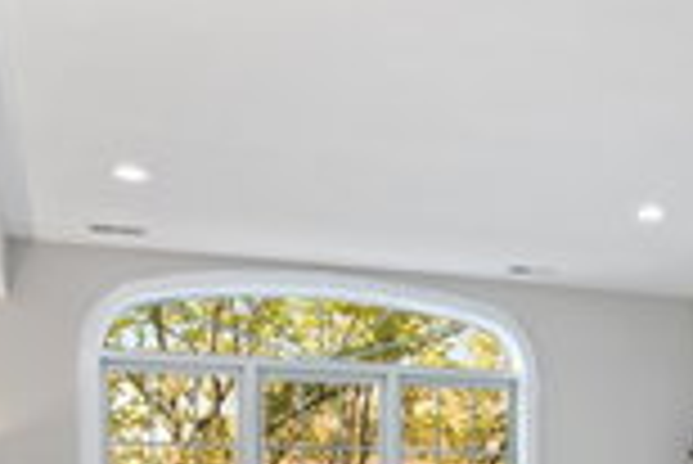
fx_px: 1021
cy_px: 500
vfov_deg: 24.0
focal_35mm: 53
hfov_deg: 36.5
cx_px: 529
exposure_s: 1/2.5
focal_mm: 17
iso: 200
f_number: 8
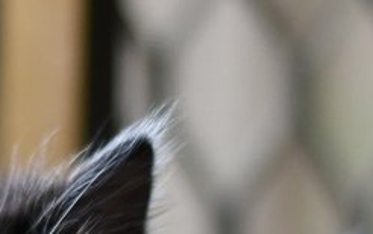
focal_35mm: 332
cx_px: -39
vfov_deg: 3.9
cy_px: 418
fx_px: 3376
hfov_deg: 6.3
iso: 1600
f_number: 1.8
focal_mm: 50
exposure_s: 1/500
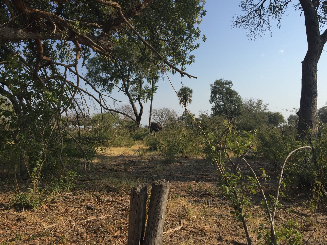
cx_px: 164
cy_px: 122
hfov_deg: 61.7
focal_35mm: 29
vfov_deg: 48.2
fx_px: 274
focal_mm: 4.15
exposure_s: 1/1236
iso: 32
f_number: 2.2
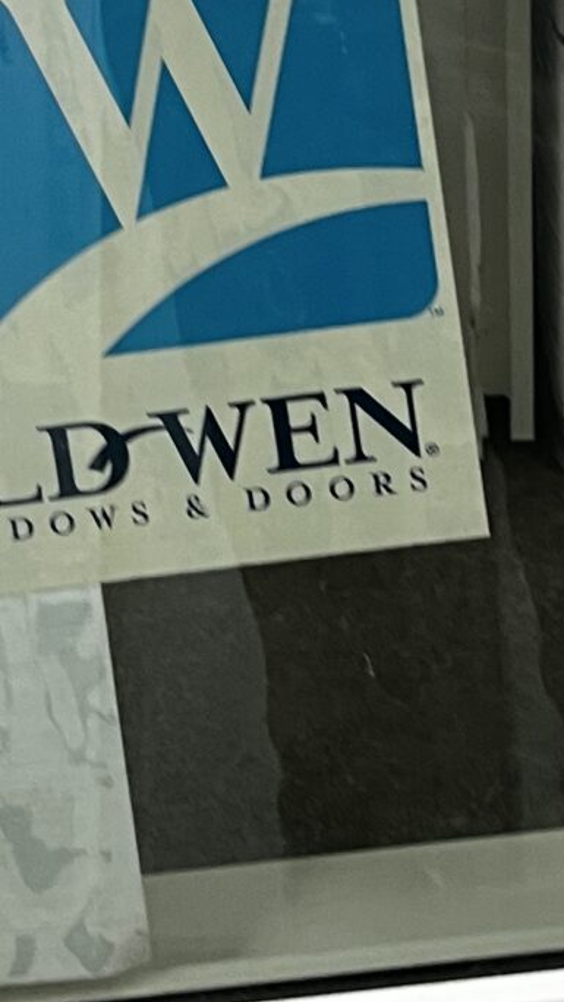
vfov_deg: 19.6
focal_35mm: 106
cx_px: 375
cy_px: 21
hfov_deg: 11.4
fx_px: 2817
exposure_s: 1/60
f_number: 1.6
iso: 125
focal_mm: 5.1
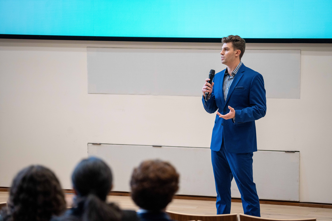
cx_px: 166
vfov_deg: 9.7
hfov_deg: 14.6
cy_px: 110
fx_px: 1300
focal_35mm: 141
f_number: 4
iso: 2500
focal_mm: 141
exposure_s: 1/160
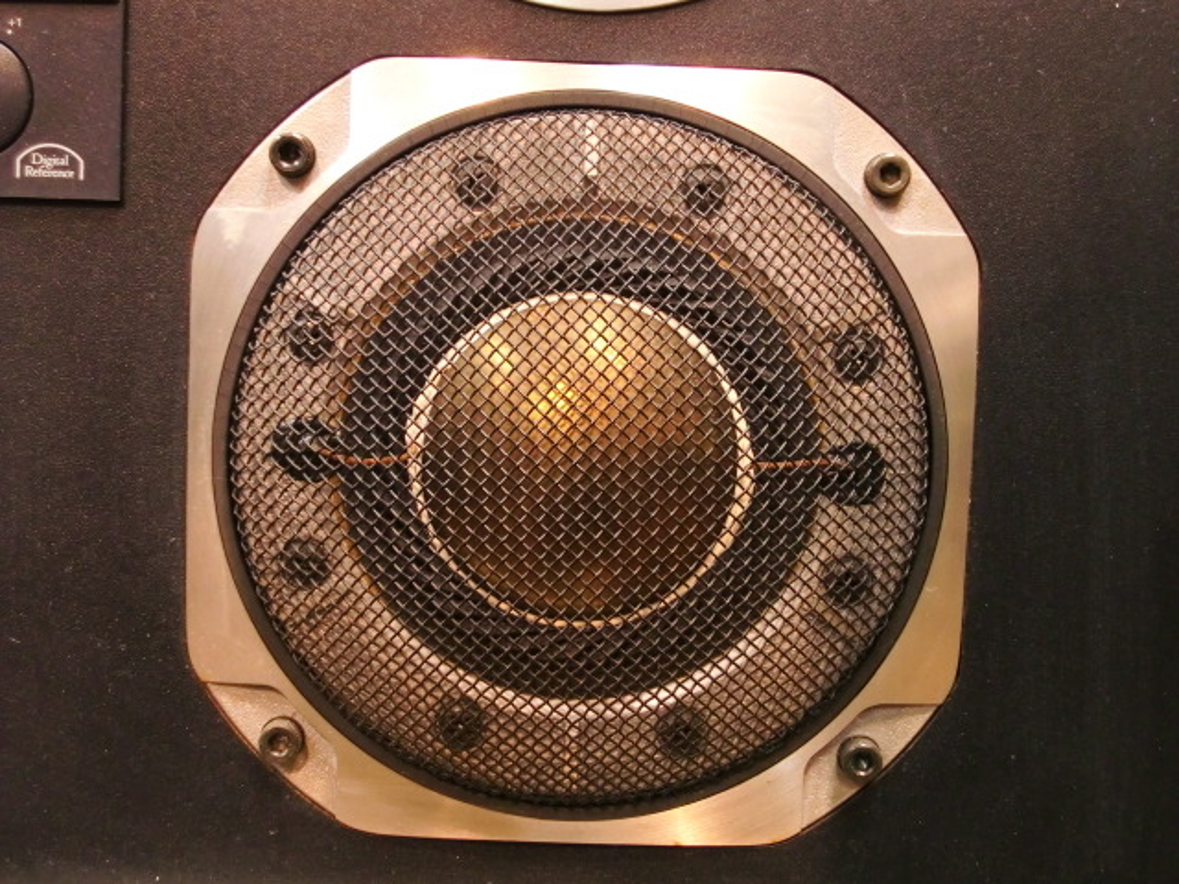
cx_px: 590
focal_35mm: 55
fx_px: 1873
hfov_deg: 34.9
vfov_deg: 26.6
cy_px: 442
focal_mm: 9.8
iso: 400
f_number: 3.6
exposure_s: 1/13
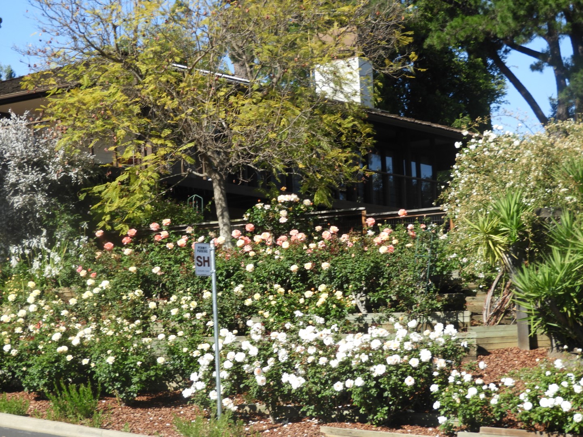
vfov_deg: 12.9
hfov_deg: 17.1
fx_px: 1937
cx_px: 292
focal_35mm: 115
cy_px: 218
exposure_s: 1/400
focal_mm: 20.6
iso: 100
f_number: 5
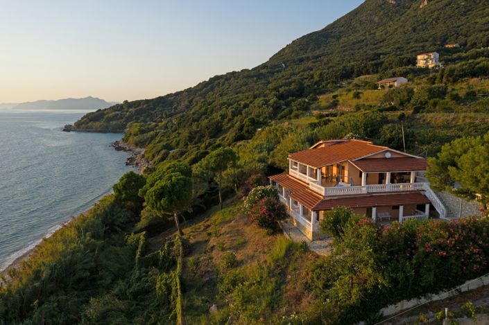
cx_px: 244
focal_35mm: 28
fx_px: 380
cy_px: 162
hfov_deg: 65.5
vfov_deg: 46.3
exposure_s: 1/320
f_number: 5
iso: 100
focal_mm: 10.3
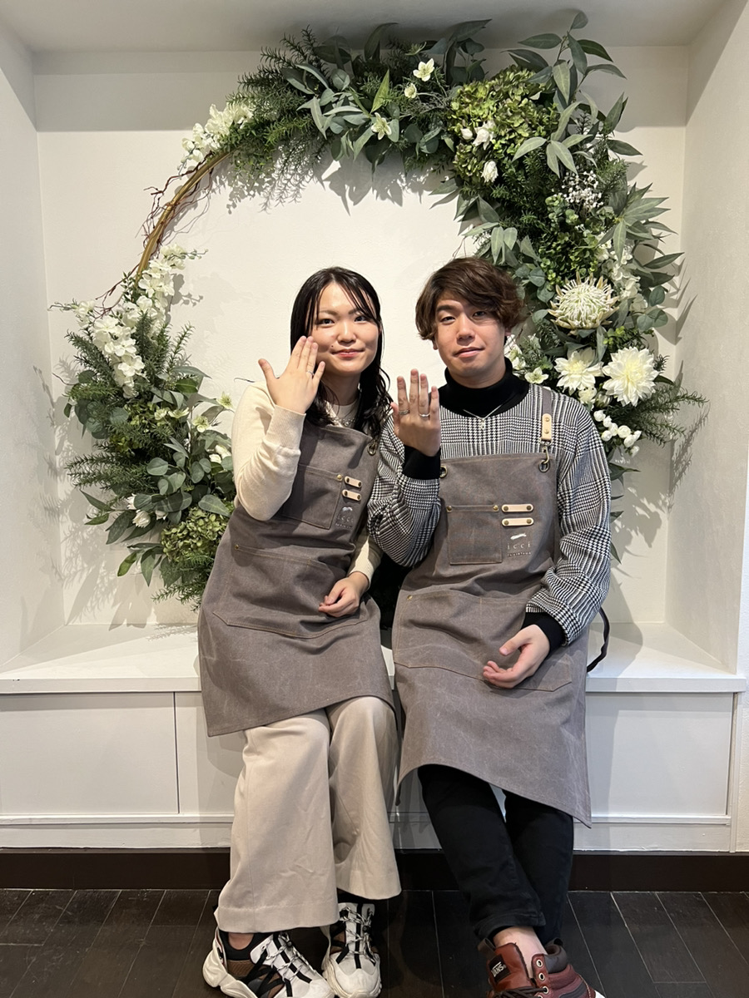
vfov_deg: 67.3
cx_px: 374
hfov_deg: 53.1
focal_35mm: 26
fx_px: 750
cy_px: 499
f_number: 1.5
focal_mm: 5.7
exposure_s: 1/50
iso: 125
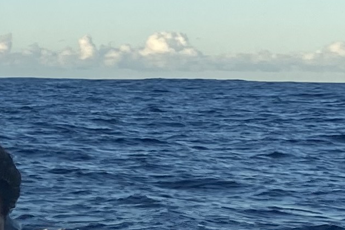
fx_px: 1658
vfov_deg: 7.9
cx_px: -276
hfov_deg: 11.1
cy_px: 86
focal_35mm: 173
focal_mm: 4.25
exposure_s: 1/1103
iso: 32
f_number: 1.8
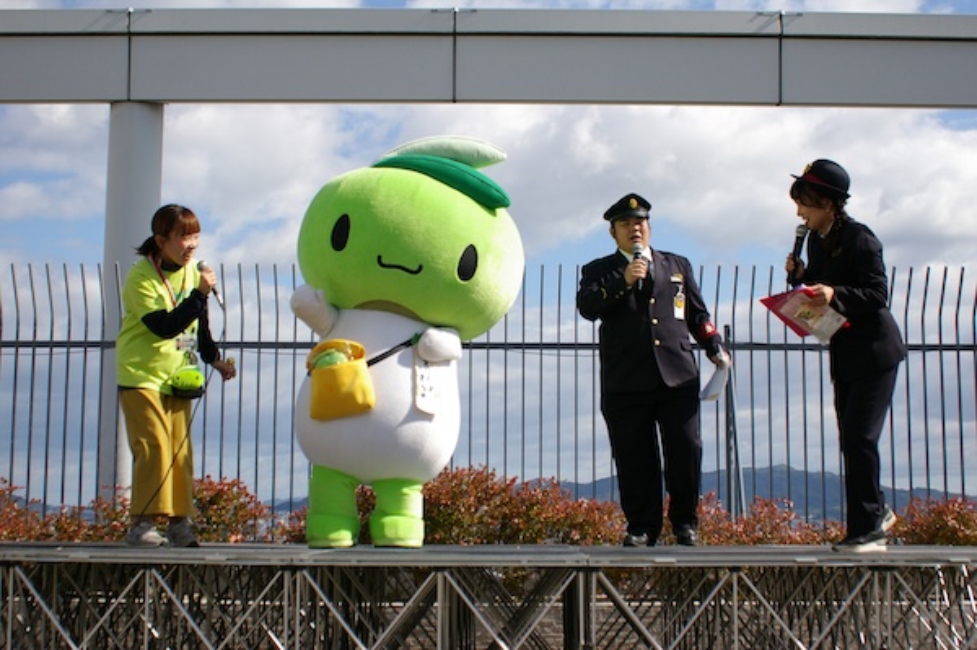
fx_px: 1464
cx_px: 488
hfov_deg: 36.9
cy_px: 325
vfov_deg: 25.0
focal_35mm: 54
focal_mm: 36
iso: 400
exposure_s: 1/4000
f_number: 4
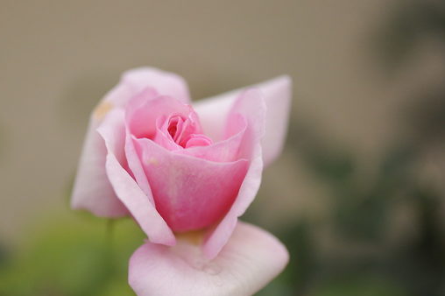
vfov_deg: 11.0
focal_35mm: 124
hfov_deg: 16.5
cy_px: 161
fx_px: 1532
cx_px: 186
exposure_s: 1/3200
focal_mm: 105
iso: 1600
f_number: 3.2
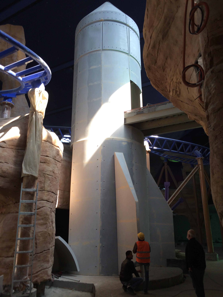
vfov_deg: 60.0
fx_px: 258
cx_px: 112
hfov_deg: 46.8
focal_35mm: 30
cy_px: 148
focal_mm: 4.12
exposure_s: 1/60
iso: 50
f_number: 2.2
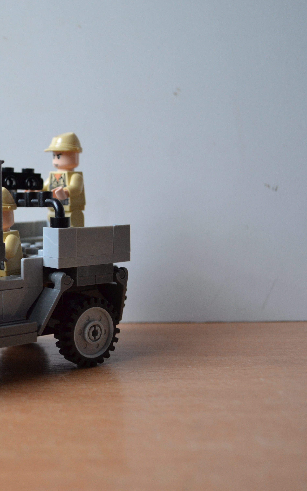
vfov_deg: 47.2
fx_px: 562
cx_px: -17
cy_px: 242
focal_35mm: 42
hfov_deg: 28.2
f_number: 4
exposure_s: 1/60
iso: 560
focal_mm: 18
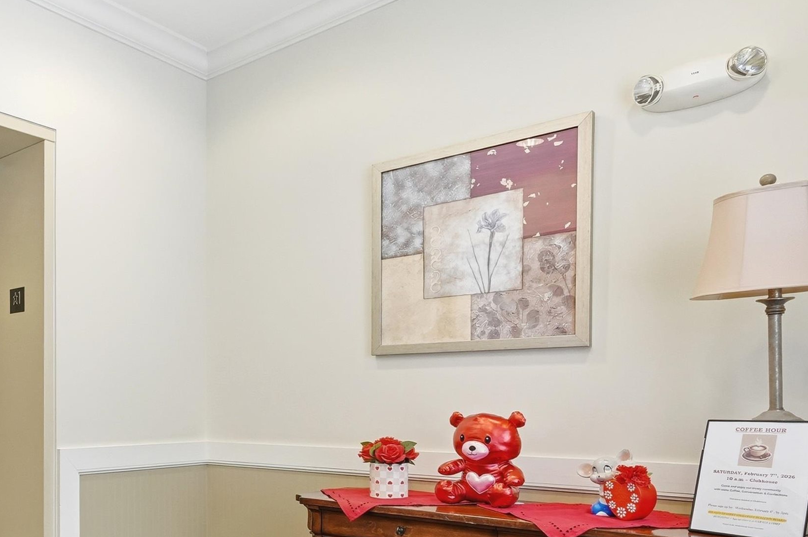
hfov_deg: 54.4
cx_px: 116
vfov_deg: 41.2
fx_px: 694
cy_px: 396
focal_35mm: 31
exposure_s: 1/250
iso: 800
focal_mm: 11
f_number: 7.1
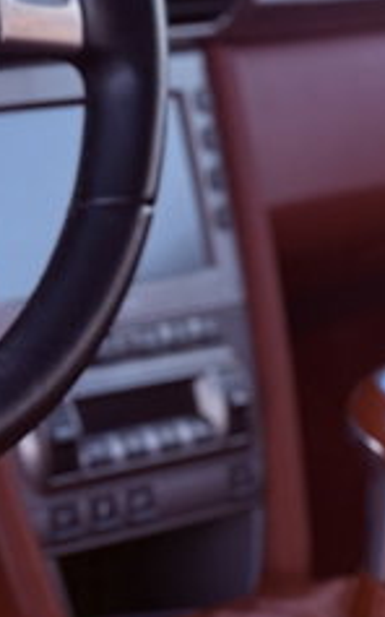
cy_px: 52
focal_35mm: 165
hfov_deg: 7.9
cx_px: -99
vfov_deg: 12.6
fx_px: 2772
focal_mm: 6.76
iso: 80
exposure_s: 1/583
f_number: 1.78
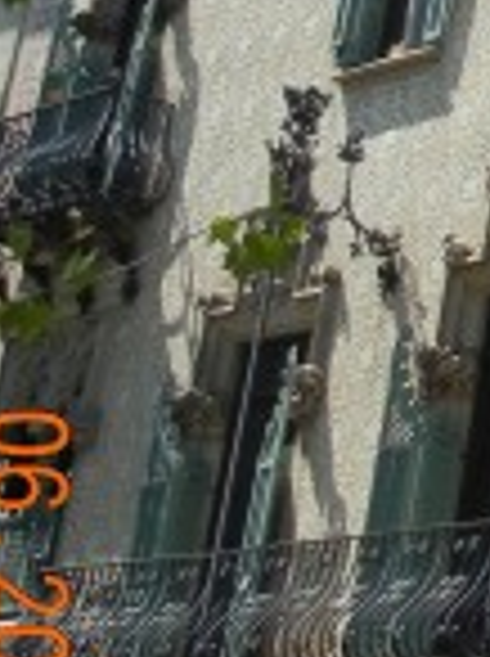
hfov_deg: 8.7
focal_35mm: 158
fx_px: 2991
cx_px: 1052
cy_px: -256
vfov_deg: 12.1
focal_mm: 5.4
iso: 160
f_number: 7
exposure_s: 1/254
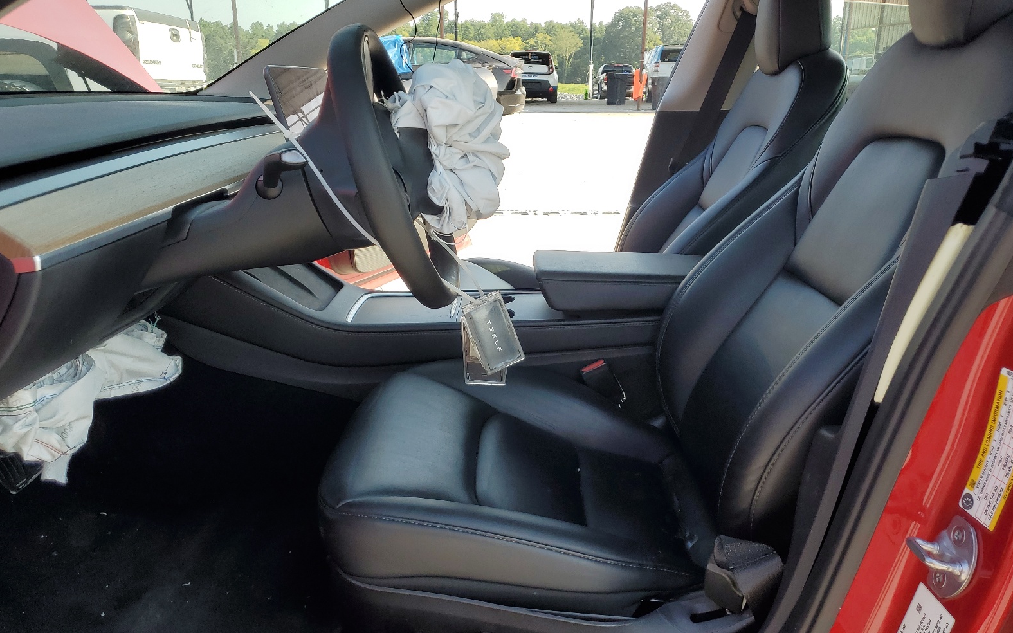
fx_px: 773
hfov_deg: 66.5
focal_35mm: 28
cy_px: 293
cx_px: 503
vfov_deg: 44.5
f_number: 1.5
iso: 50
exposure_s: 1/625
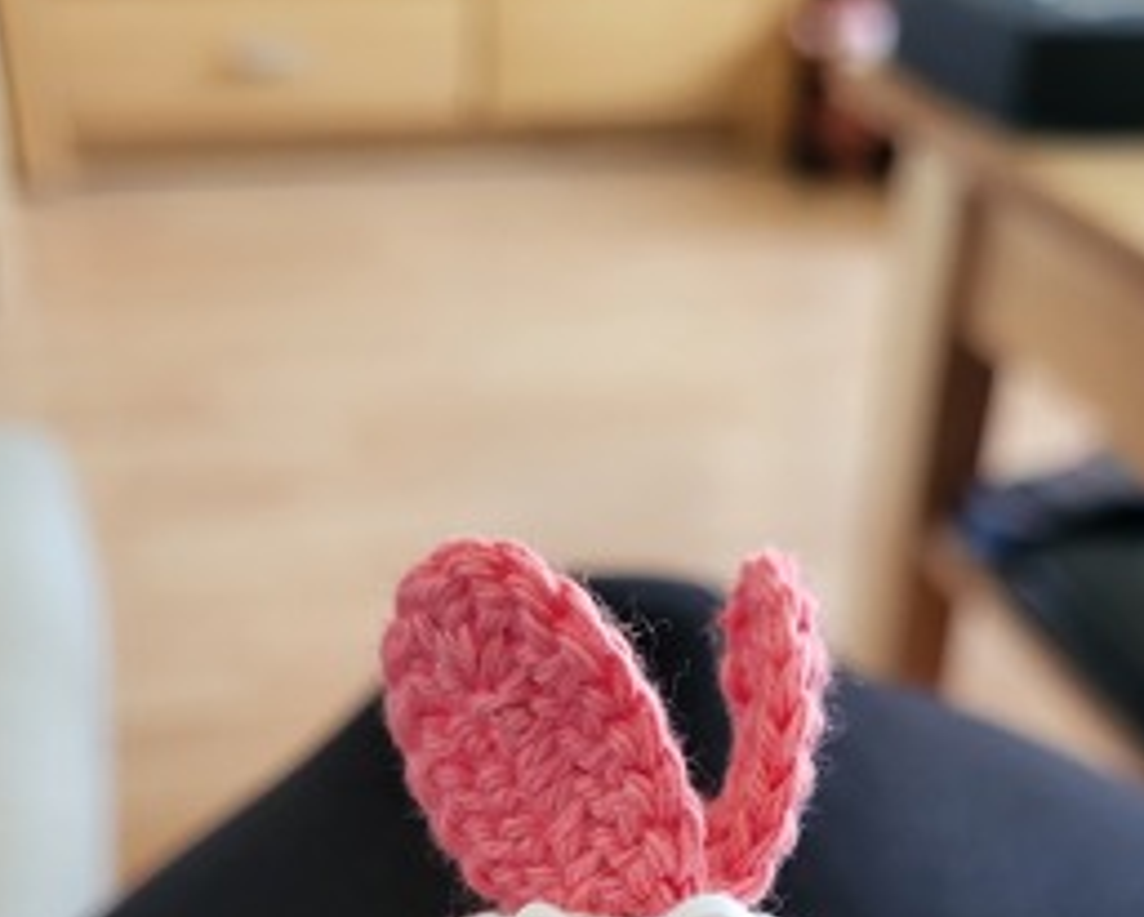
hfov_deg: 40.3
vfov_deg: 31.2
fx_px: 1559
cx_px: 610
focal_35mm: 46
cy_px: 837
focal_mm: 5.4
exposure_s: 1/50
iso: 640
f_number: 1.8
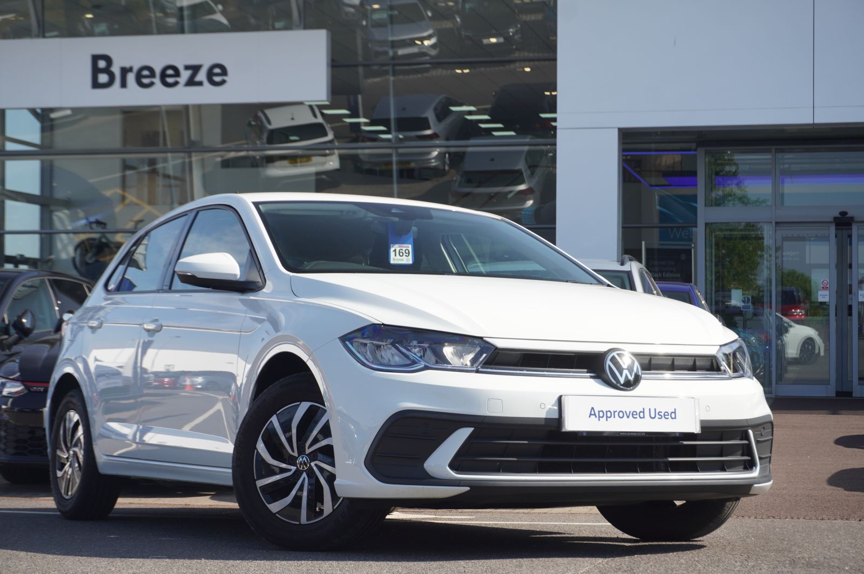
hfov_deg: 28.1
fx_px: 1727
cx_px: 432
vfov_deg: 18.9
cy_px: 287
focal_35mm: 72
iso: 160
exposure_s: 1/160
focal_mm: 48
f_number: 8
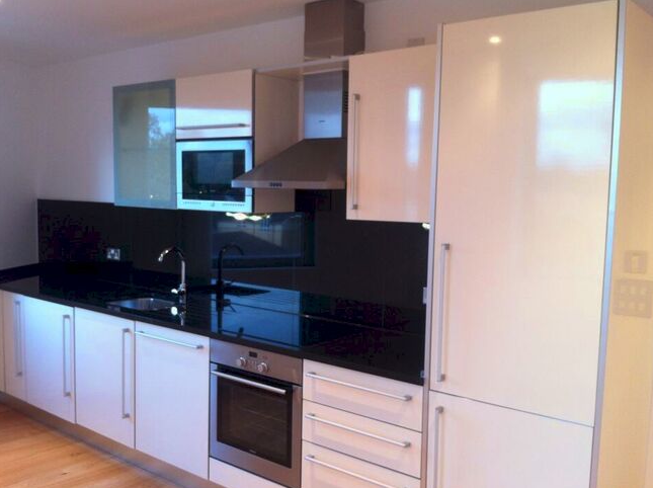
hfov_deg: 49.0
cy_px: 264
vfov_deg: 37.6
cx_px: 319
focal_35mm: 38
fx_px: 716
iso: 80
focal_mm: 3.85
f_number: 2.8
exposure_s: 1/20
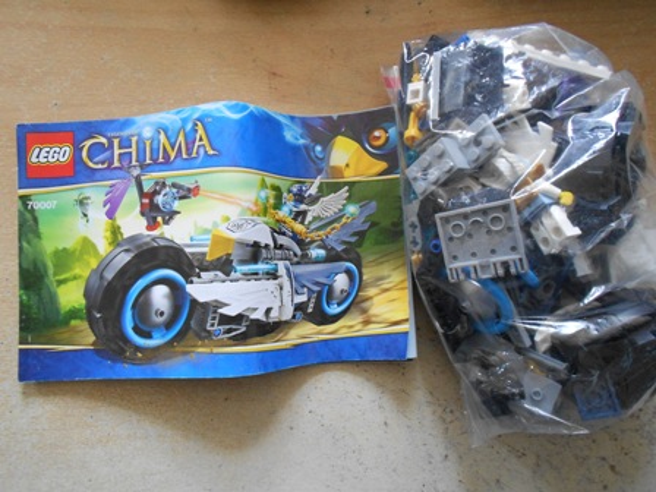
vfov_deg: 53.1
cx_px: 328
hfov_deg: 67.3
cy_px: 246
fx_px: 493
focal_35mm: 26
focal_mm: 4.6
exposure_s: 1/30
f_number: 3.2
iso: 320
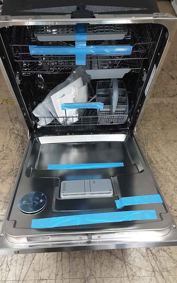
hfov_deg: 41.8
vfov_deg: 62.9
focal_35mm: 30
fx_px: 232
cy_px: 142
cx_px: 84
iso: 160
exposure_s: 1/25
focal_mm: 2.9
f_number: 1.9
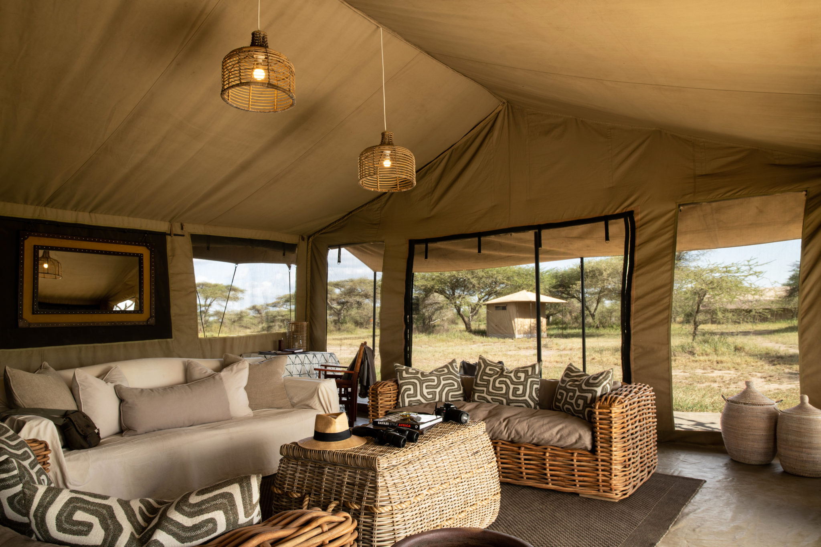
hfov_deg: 73.7
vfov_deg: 53.1
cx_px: 410
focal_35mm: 24
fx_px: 547
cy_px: 274
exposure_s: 1/60
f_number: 9
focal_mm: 24
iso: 200
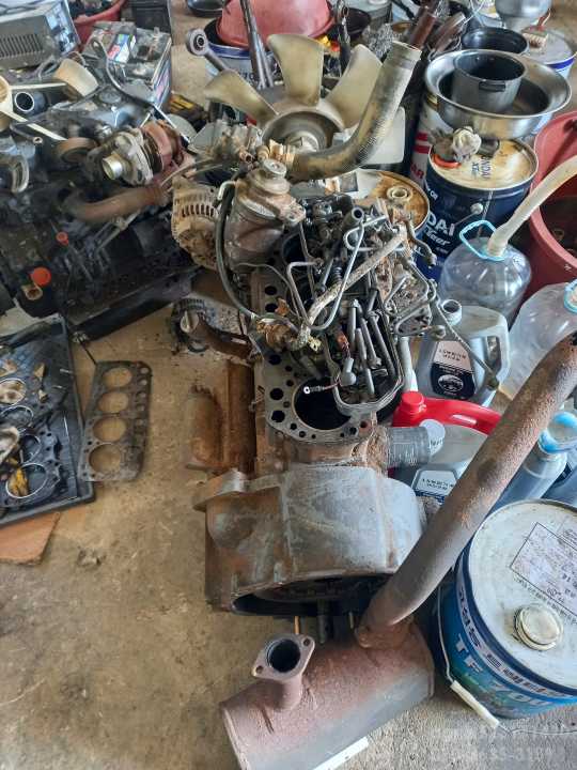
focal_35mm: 25
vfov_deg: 69.4
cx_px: 288
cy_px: 385
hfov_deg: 54.9
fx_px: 556
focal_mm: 4.6
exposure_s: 1/33
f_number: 2
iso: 250
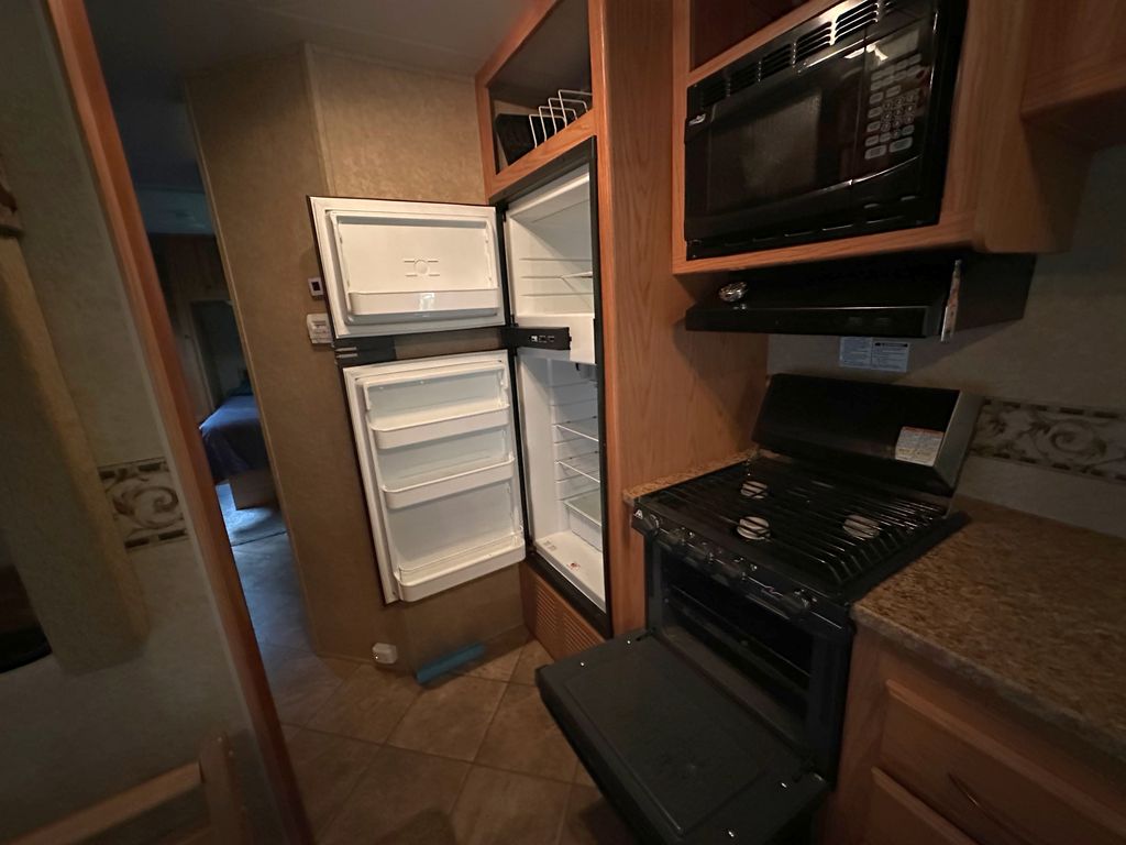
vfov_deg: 85.7
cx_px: 563
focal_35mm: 14
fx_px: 455
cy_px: 422
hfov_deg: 102.1
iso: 1250
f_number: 2.2
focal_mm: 2.22
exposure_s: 1/39
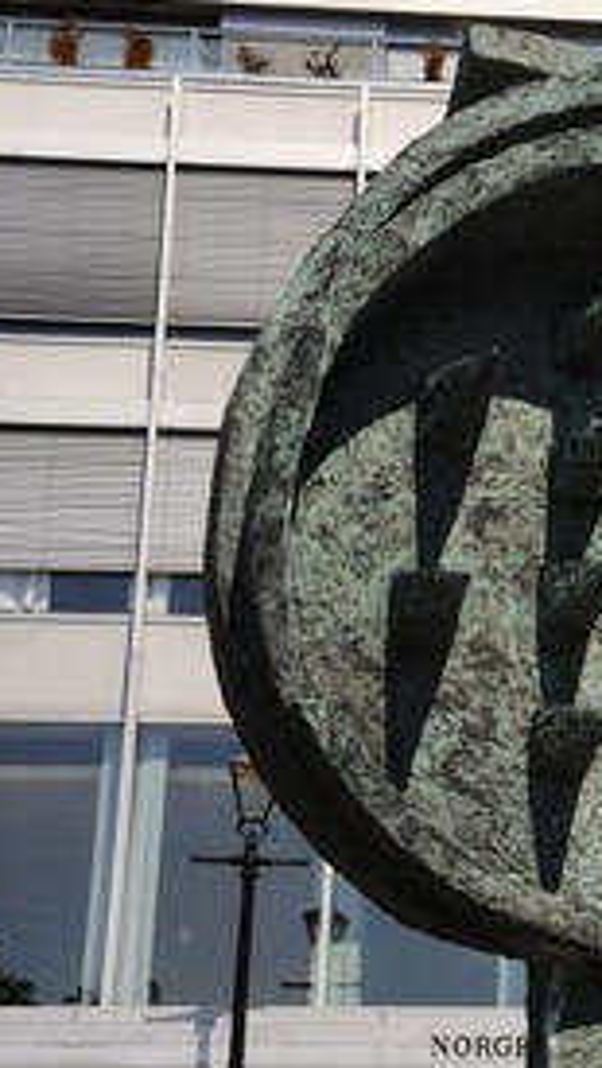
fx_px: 2267
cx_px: 656
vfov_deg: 26.5
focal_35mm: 80
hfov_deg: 14.8
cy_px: 536
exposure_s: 1/160
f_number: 16
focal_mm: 50
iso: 200
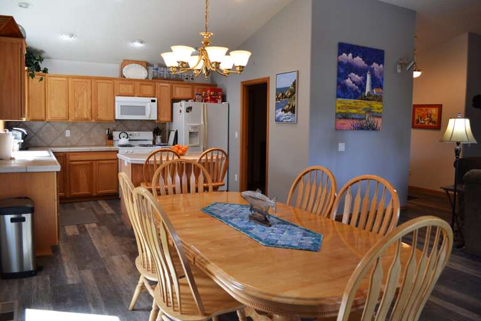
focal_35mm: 27
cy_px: 160
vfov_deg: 47.9
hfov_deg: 67.4
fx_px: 361
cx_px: 240
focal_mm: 18
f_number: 4.5
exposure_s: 1/80
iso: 400
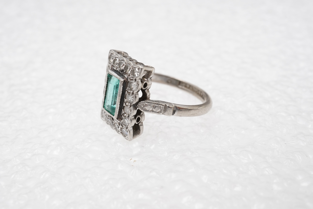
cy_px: 104
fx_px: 391
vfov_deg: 29.9
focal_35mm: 45
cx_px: 156
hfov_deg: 43.6
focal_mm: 30
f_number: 22
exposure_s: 1/125
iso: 320
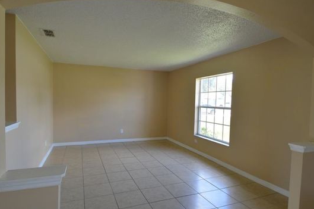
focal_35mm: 20
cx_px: 151
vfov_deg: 61.8
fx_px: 174
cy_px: 108
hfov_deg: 84.0
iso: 400
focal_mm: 10
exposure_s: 1/80
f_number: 4.5
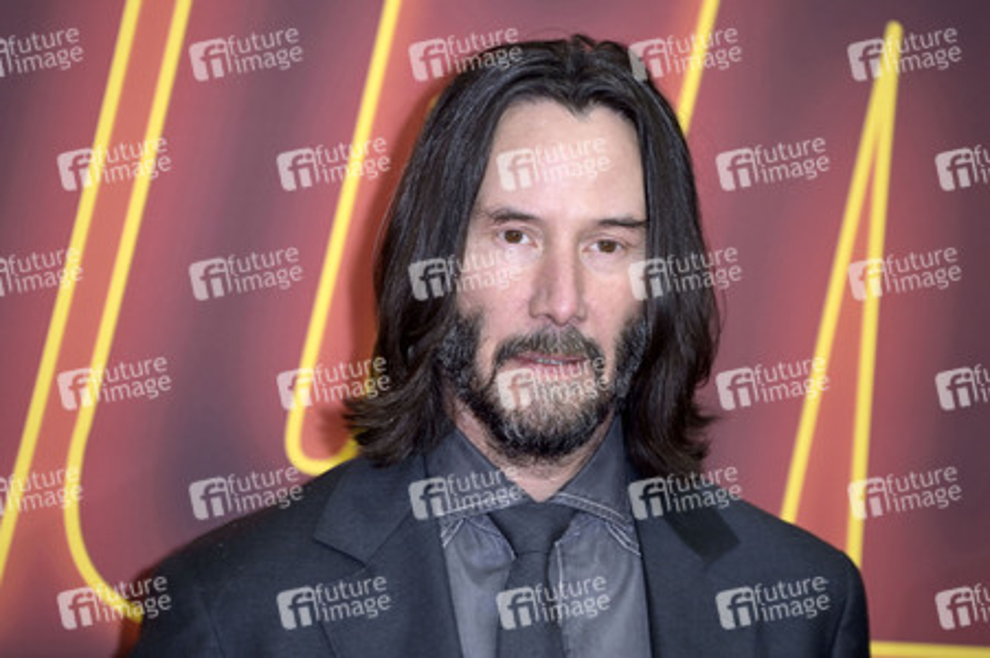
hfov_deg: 6.9
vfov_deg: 4.6
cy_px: 329
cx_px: 495
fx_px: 8244
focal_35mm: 300
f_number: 5.6
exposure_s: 1/250
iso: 640
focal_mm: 300
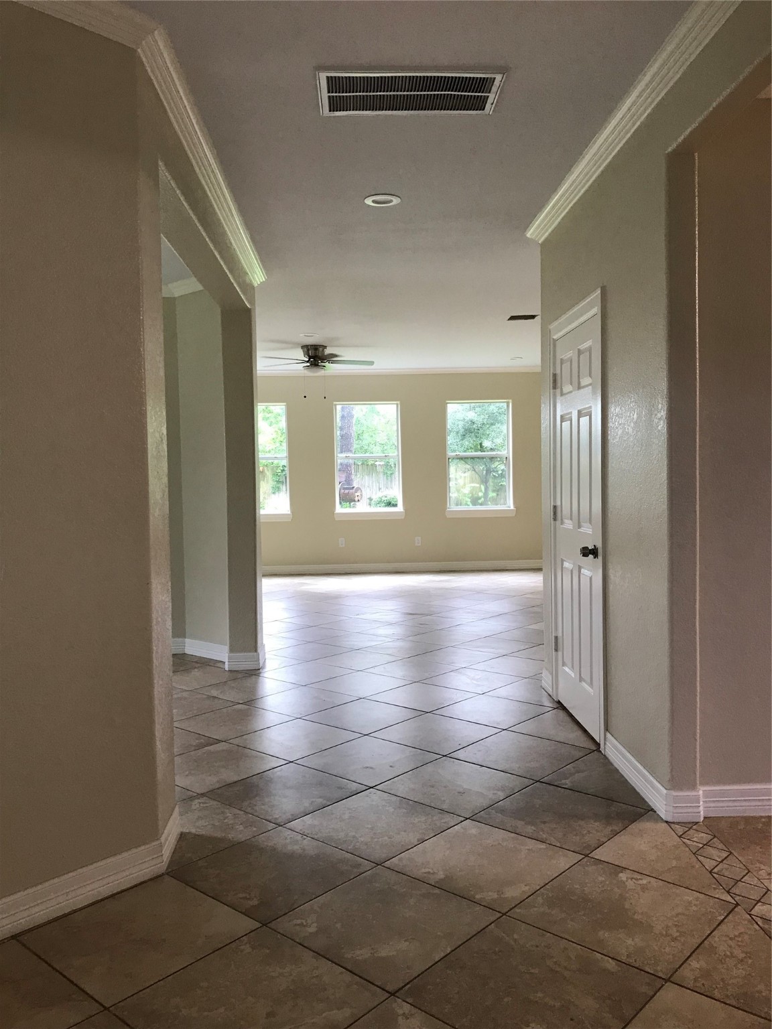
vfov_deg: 63.4
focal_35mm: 28
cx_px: 386
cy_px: 514
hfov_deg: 49.7
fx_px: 833
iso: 32
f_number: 1.8
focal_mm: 3.99
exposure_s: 1/24
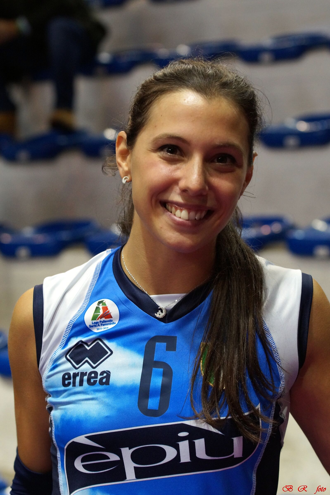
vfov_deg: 19.5
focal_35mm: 105
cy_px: 248
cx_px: 165
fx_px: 1445
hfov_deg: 13.0
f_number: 4
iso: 1600
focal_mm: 70
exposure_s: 1/160
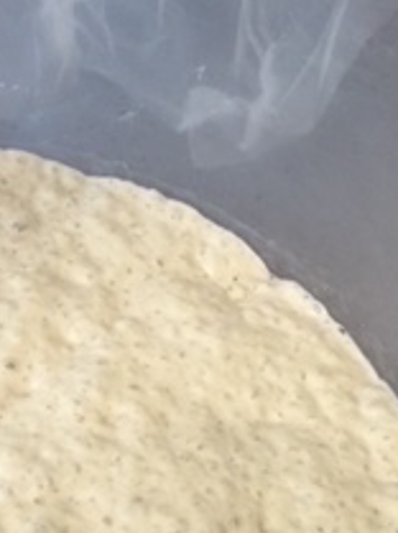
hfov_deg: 16.0
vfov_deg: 21.4
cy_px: 505
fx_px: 1369
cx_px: -59
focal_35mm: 89
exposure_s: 1/15
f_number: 2.2
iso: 50
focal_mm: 4.15
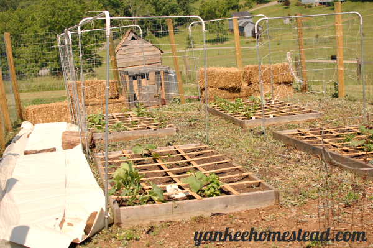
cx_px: 186
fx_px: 543
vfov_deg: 25.7
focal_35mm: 52
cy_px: 124
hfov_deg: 37.9
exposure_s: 1/2000
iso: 200
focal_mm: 35
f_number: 3.5
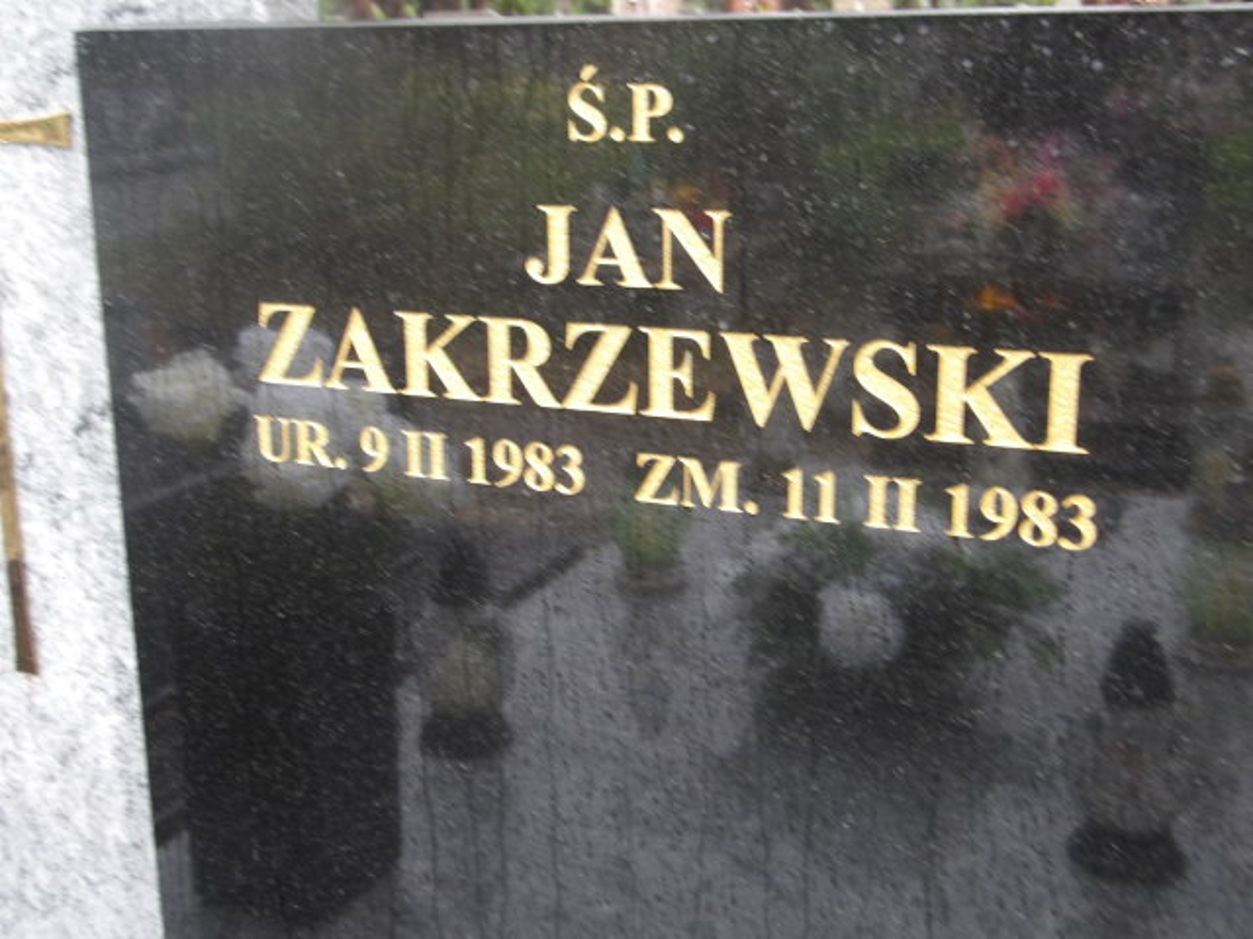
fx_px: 1520
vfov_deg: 34.3
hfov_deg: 44.8
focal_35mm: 42
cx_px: 626
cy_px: 470
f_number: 3.7
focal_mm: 7.6
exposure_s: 1/30
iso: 133
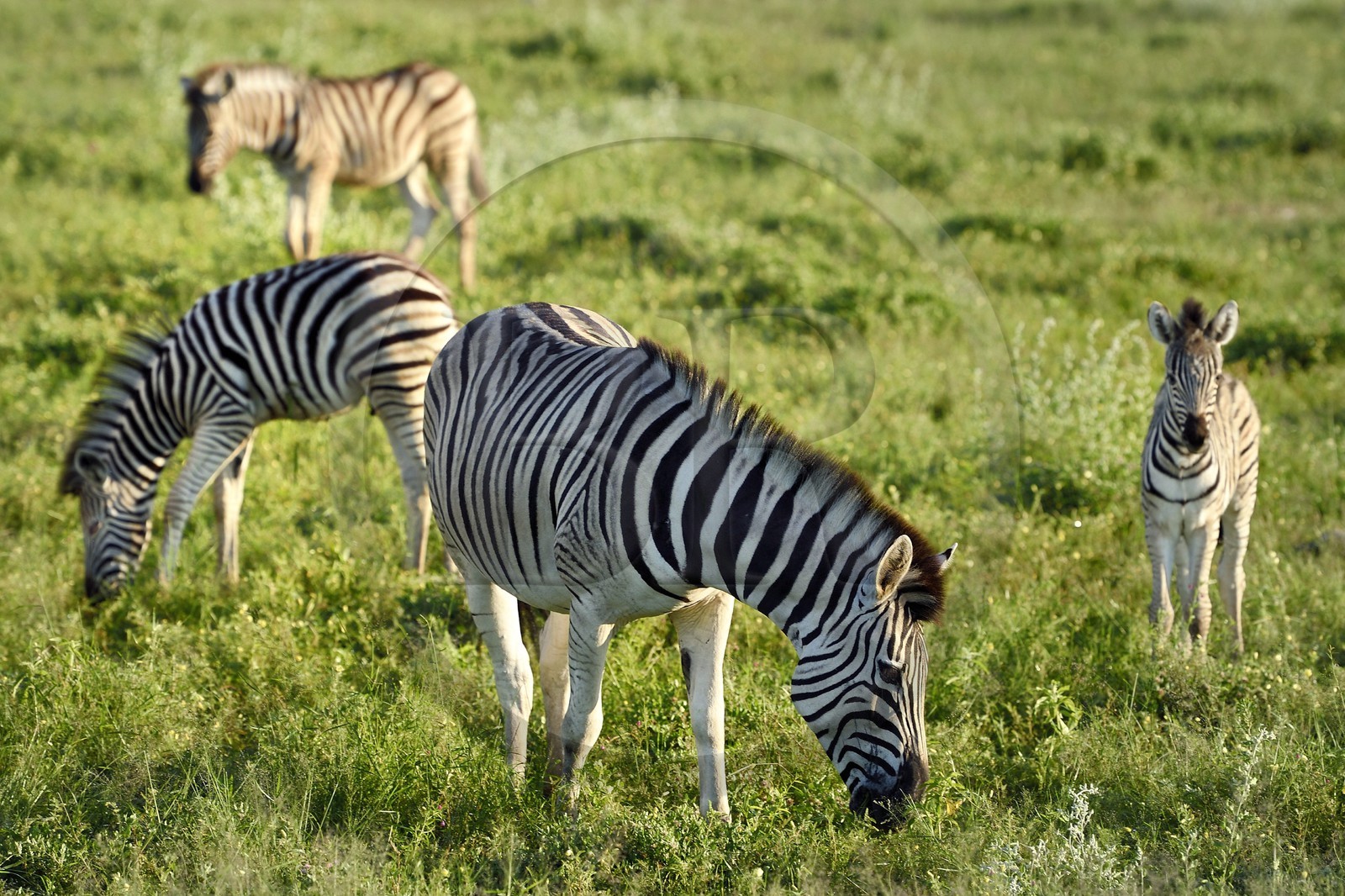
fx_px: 10458
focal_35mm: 280
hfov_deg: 7.4
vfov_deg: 4.9
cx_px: 672
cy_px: 448
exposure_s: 1/800
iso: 400
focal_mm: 280
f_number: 5.6
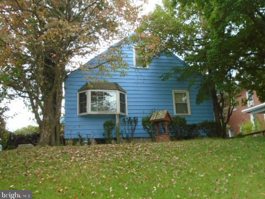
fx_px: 283
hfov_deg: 50.1
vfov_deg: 38.7
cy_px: 99
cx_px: 135
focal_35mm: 37
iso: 100
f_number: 3.8
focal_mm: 6.4
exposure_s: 1/80
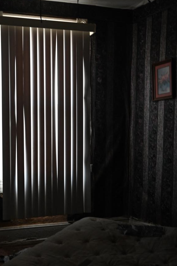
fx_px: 399
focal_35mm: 54
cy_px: 156
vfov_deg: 36.8
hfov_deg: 24.5
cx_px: 27
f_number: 4
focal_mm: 30
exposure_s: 1/60
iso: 800
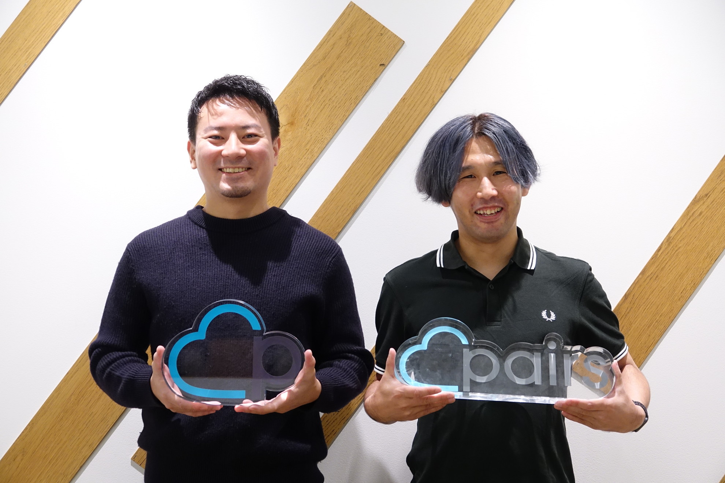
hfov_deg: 29.7
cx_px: 362
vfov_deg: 20.0
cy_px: 242
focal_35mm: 68
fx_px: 1369
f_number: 3.5
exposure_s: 1/80
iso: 1000
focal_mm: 24.79
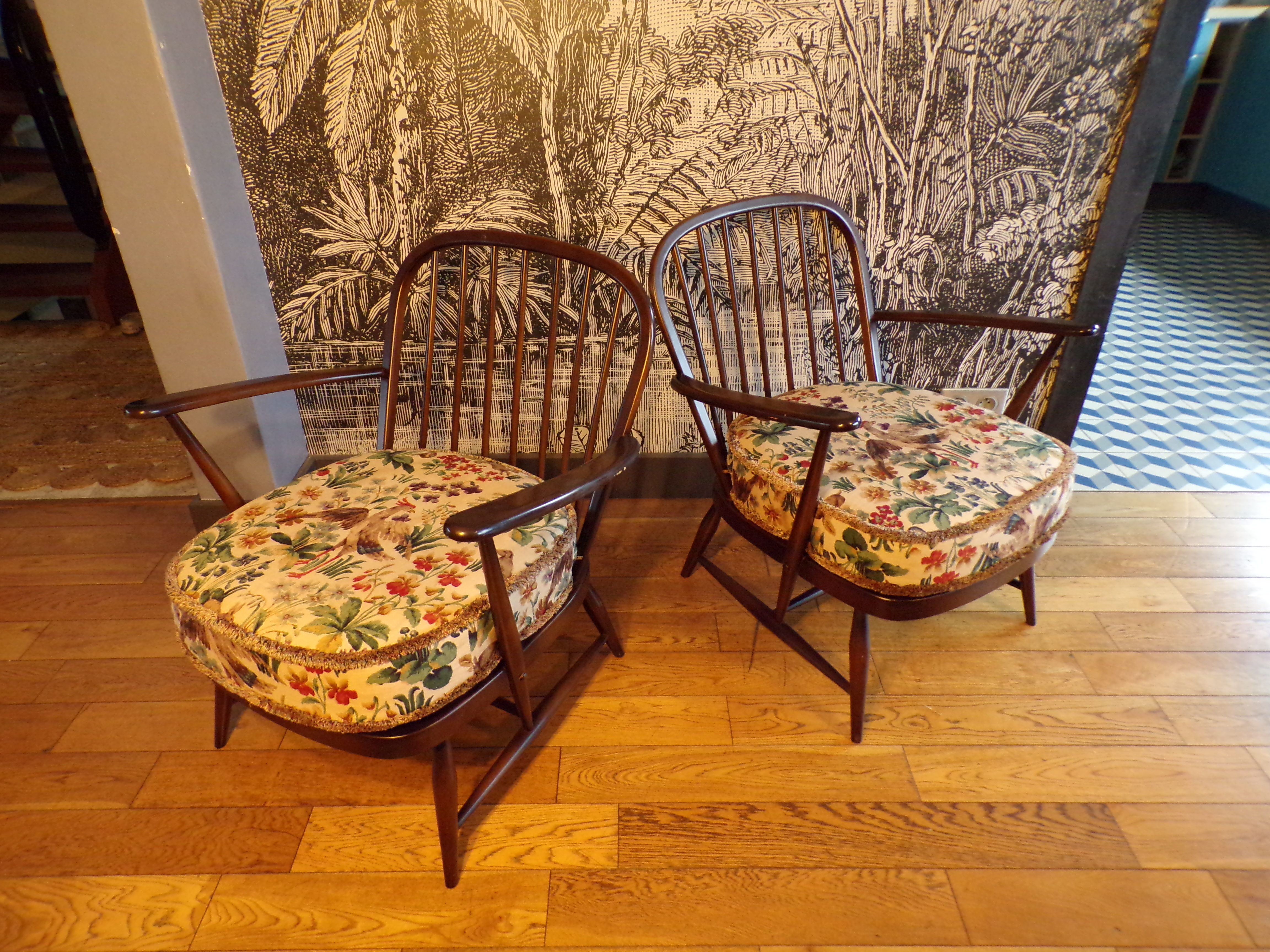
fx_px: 881
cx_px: 635
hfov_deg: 71.6
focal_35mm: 24
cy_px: 476
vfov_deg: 56.8
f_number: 3
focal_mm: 4.3
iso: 400
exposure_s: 1/13
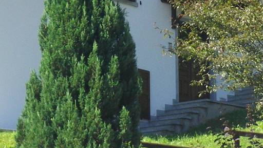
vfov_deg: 8.5
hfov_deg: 14.8
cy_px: 39
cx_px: 16
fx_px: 997
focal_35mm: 143
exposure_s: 1/320
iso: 80
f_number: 3.8
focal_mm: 6.2
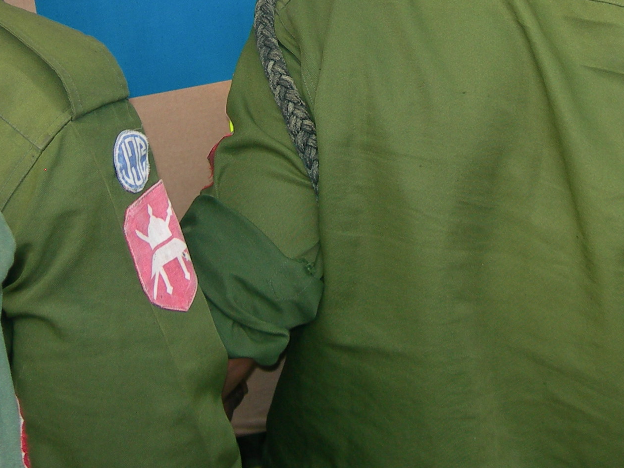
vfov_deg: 14.5
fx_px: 1803
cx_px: 368
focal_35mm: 100
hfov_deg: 19.6
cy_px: -33
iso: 50
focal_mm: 8.5
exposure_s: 1/168
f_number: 2.9
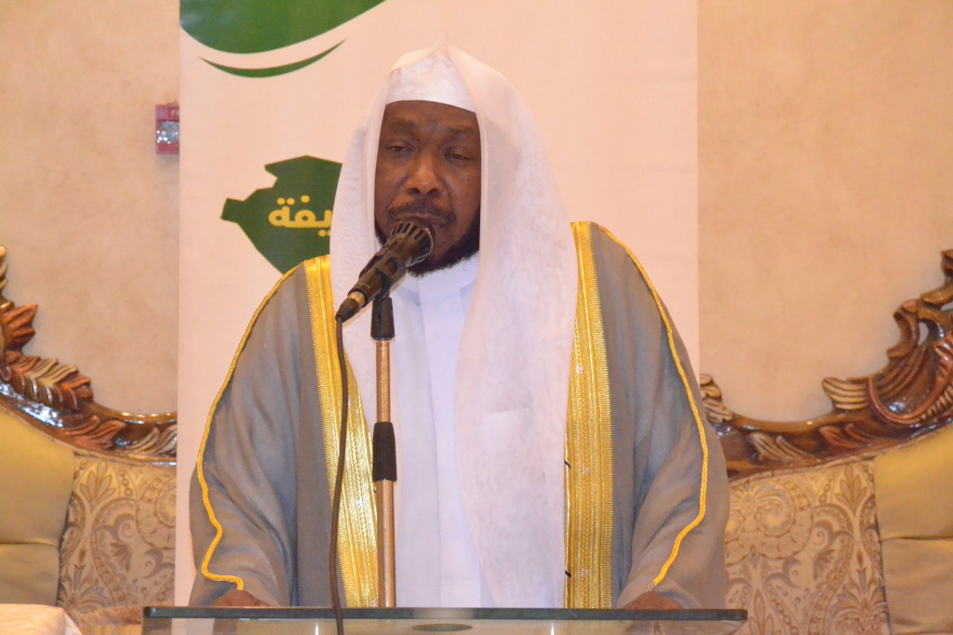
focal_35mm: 138
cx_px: 476
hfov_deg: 14.9
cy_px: 318
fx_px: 3653
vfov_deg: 9.9
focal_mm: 92
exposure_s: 1/160
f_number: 10
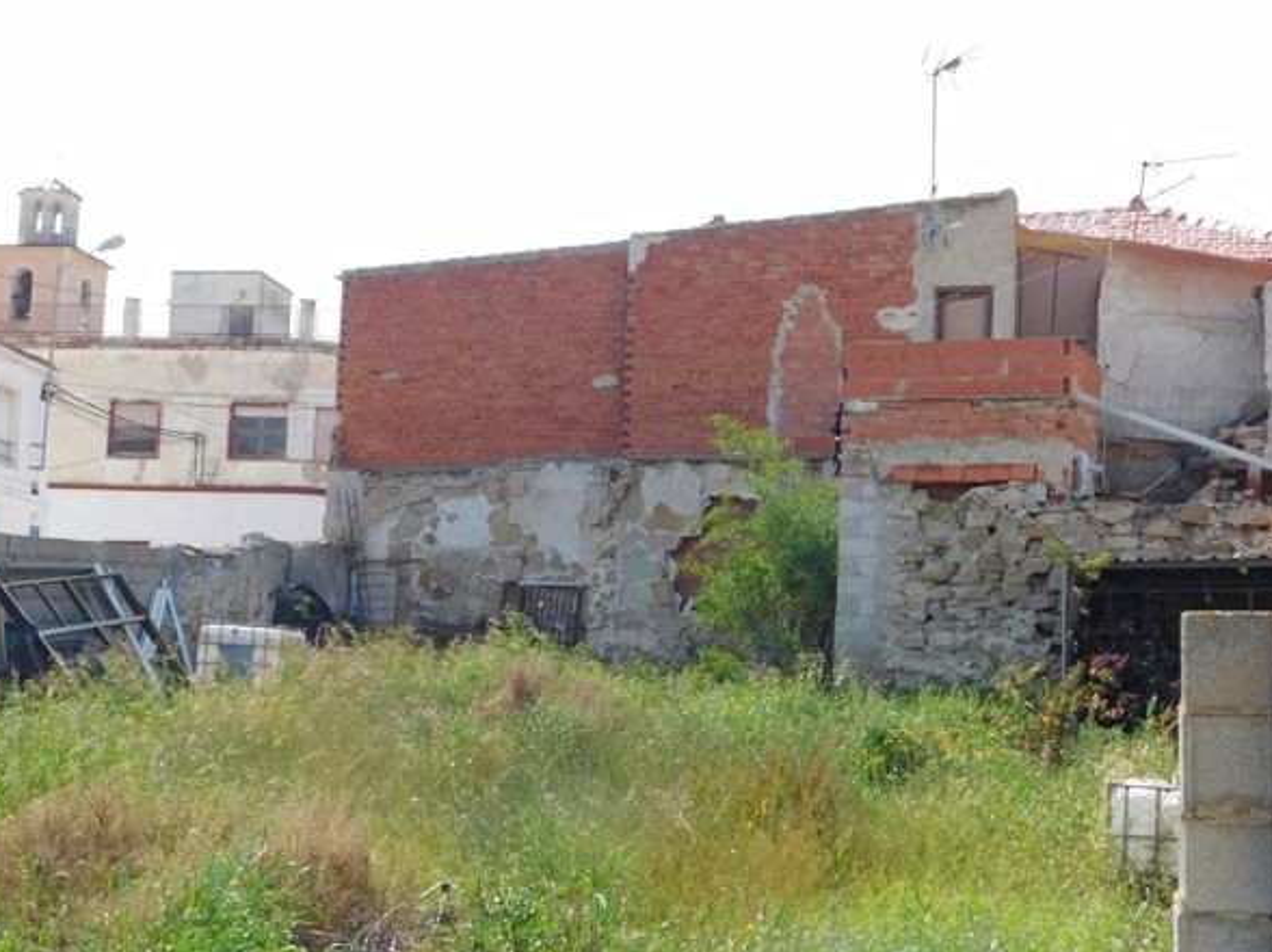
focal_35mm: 48
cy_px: 558
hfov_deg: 39.7
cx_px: 594
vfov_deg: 30.2
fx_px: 1762
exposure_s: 1/800
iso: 125
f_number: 3.6
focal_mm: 7.1
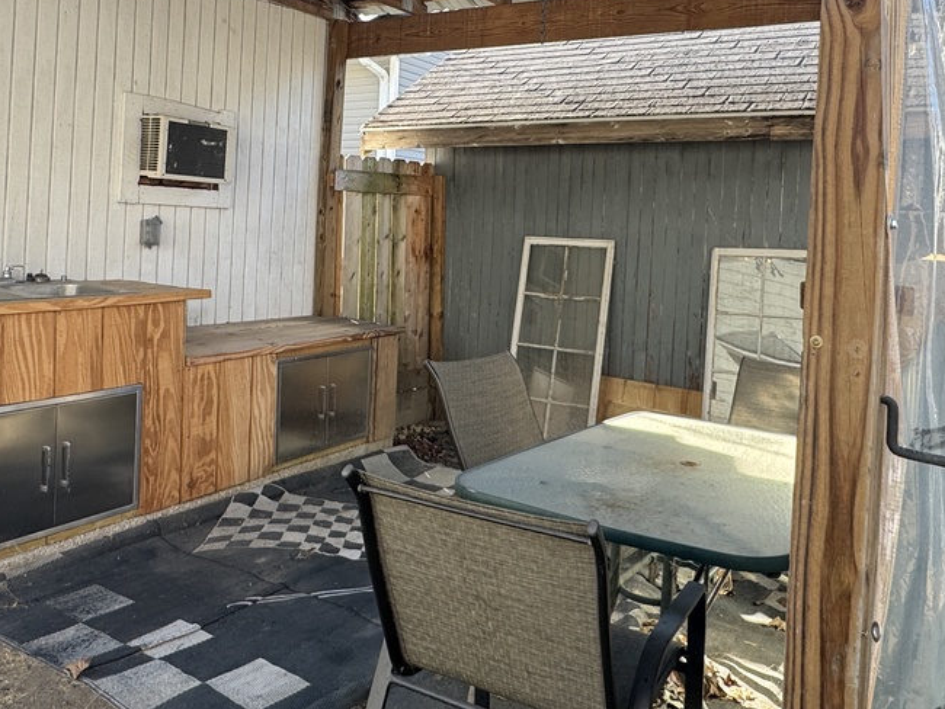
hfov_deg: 58.3
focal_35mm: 31
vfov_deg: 44.8
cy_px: 240
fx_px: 847
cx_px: 472
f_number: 2.2
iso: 40
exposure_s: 1/222
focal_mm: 2.22
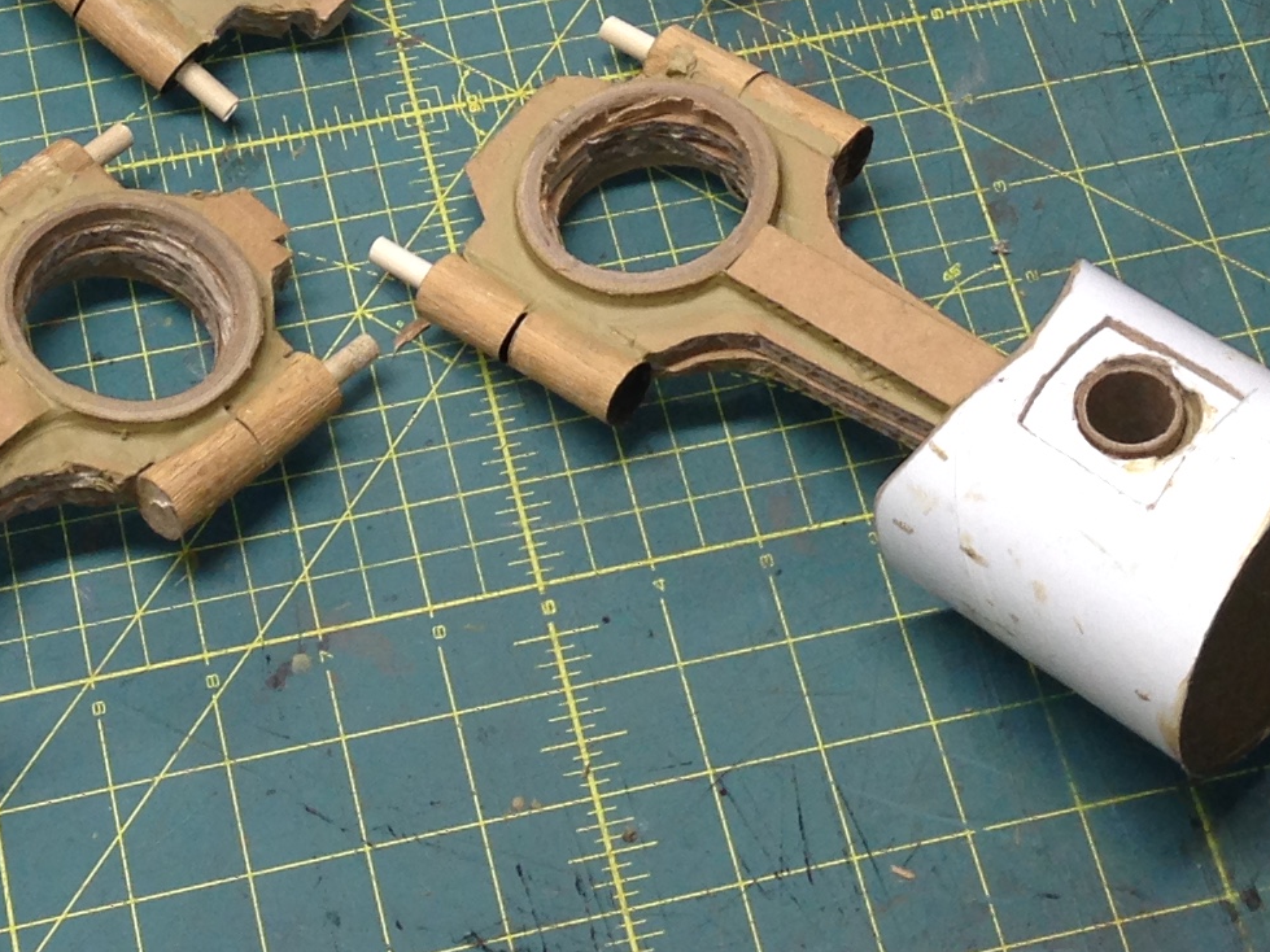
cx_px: 514
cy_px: -219
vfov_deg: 13.1
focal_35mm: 110
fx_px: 4035
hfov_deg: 17.9
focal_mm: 4.12
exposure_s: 1/20
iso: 50
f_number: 2.4
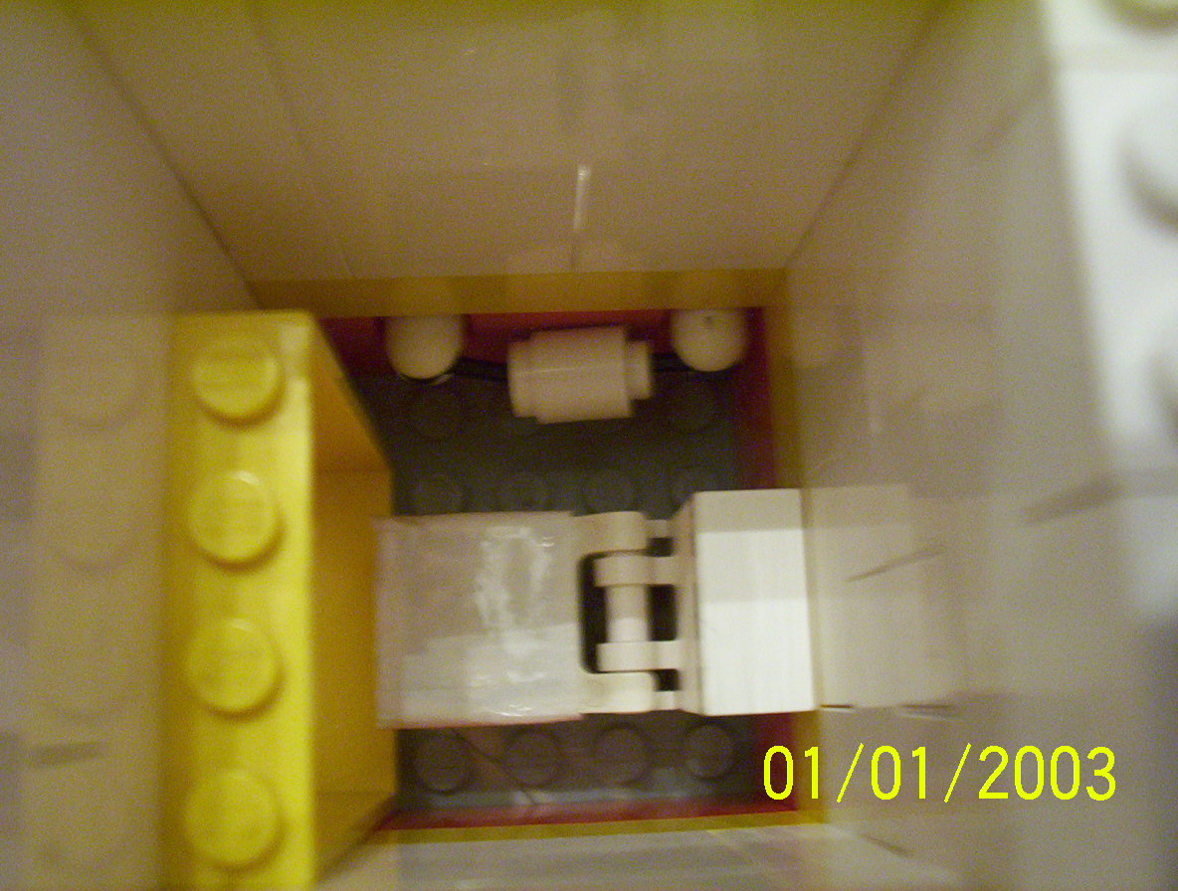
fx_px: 1468
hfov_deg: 43.7
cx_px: 589
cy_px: 446
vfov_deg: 33.8
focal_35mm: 43
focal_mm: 5.77
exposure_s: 1/10.8
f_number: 2.73
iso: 200
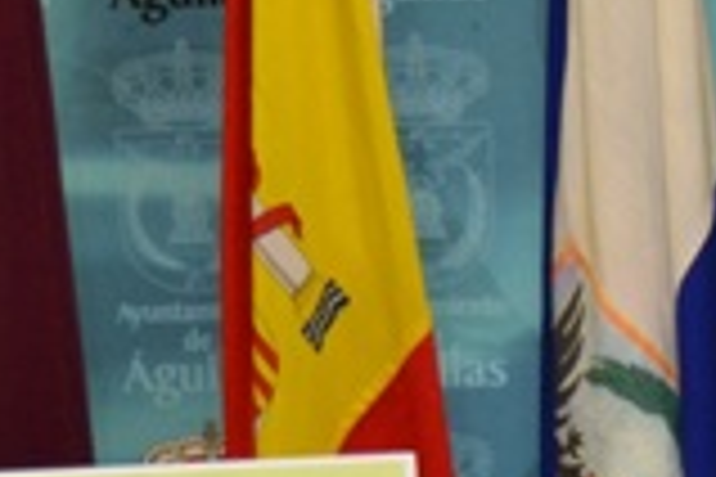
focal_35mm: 157
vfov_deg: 8.4
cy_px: 853
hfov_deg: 12.1
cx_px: 1252
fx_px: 3122
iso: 1250
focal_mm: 26
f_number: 4
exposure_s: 1/60
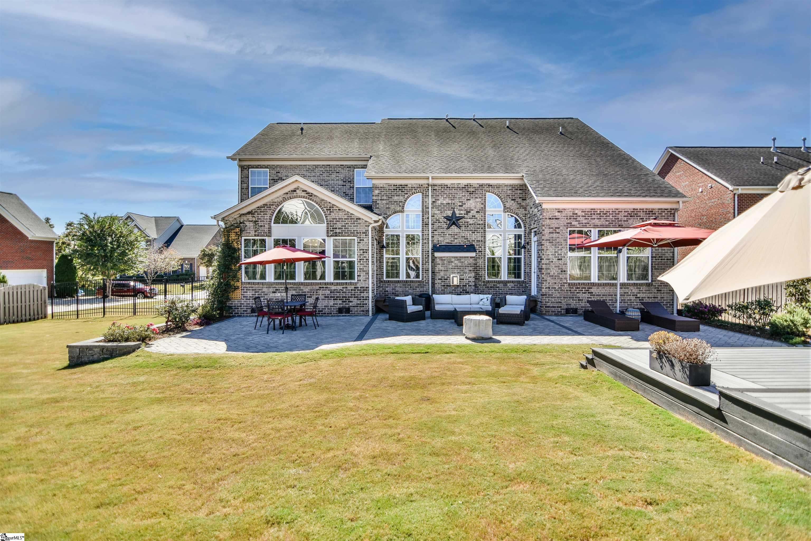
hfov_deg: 95.0
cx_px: 406
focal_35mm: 16
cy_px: 270
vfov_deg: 72.1
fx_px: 372
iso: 100
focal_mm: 11
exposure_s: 1/1000
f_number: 2.8
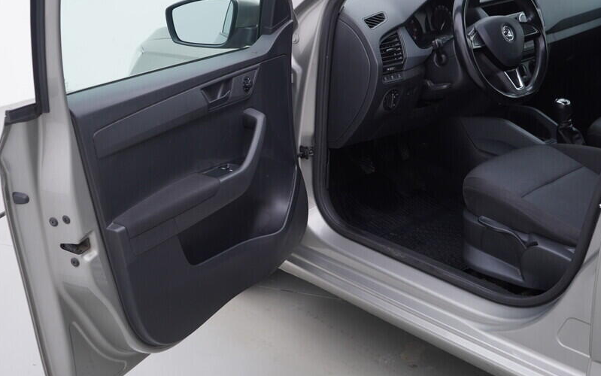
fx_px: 770
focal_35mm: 47
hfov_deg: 42.5
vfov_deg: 27.4
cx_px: 244
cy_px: 183
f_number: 3.2
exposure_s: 1/50
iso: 125
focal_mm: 24
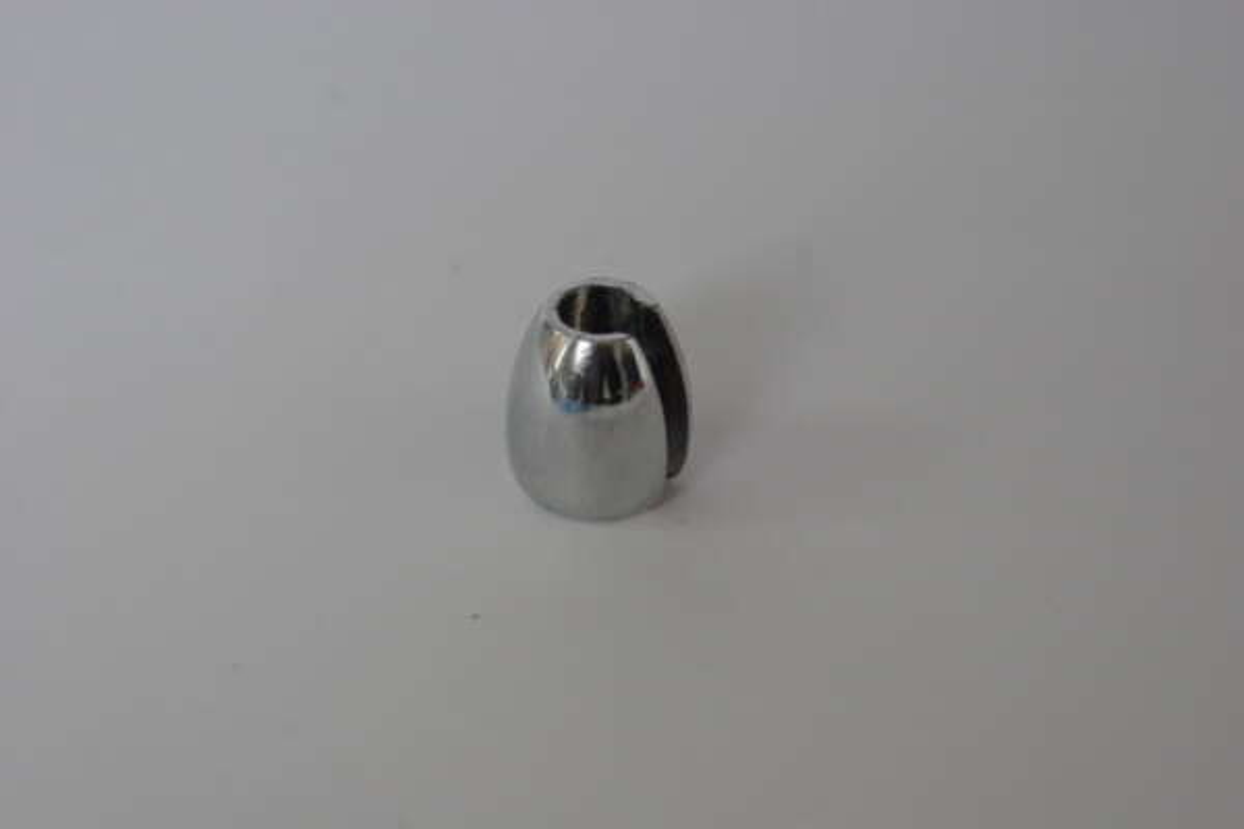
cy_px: 414
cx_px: 622
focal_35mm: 120
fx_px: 4146
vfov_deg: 11.4
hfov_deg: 17.1
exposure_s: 1/45
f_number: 8
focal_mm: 80
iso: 800
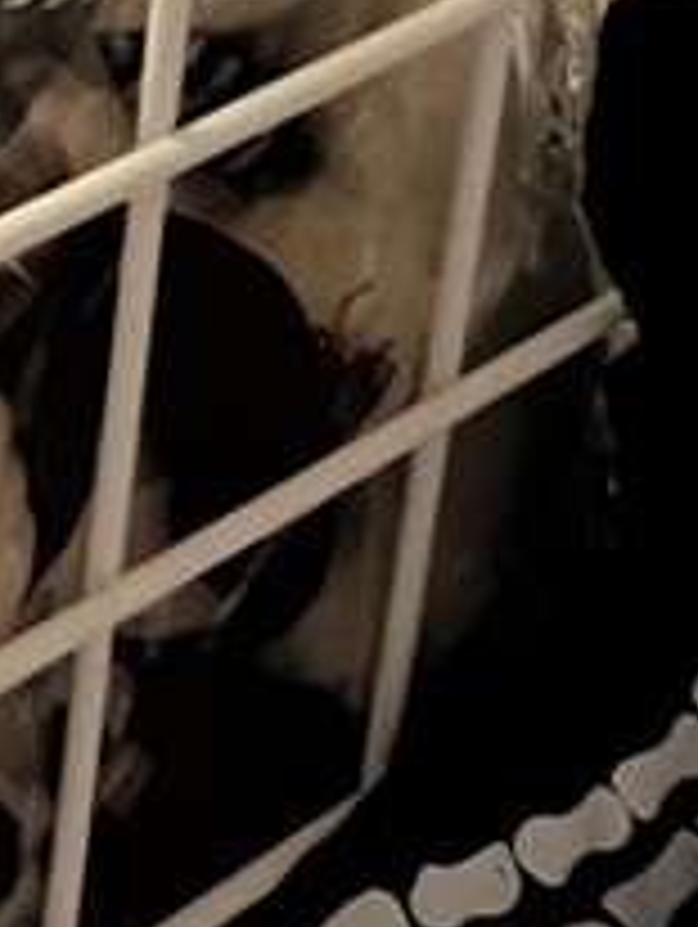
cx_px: -1013
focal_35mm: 129
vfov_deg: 13.1
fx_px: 3461
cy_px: -963
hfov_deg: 10.0
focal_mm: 5.7
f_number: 1.5
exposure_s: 1/60
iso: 125
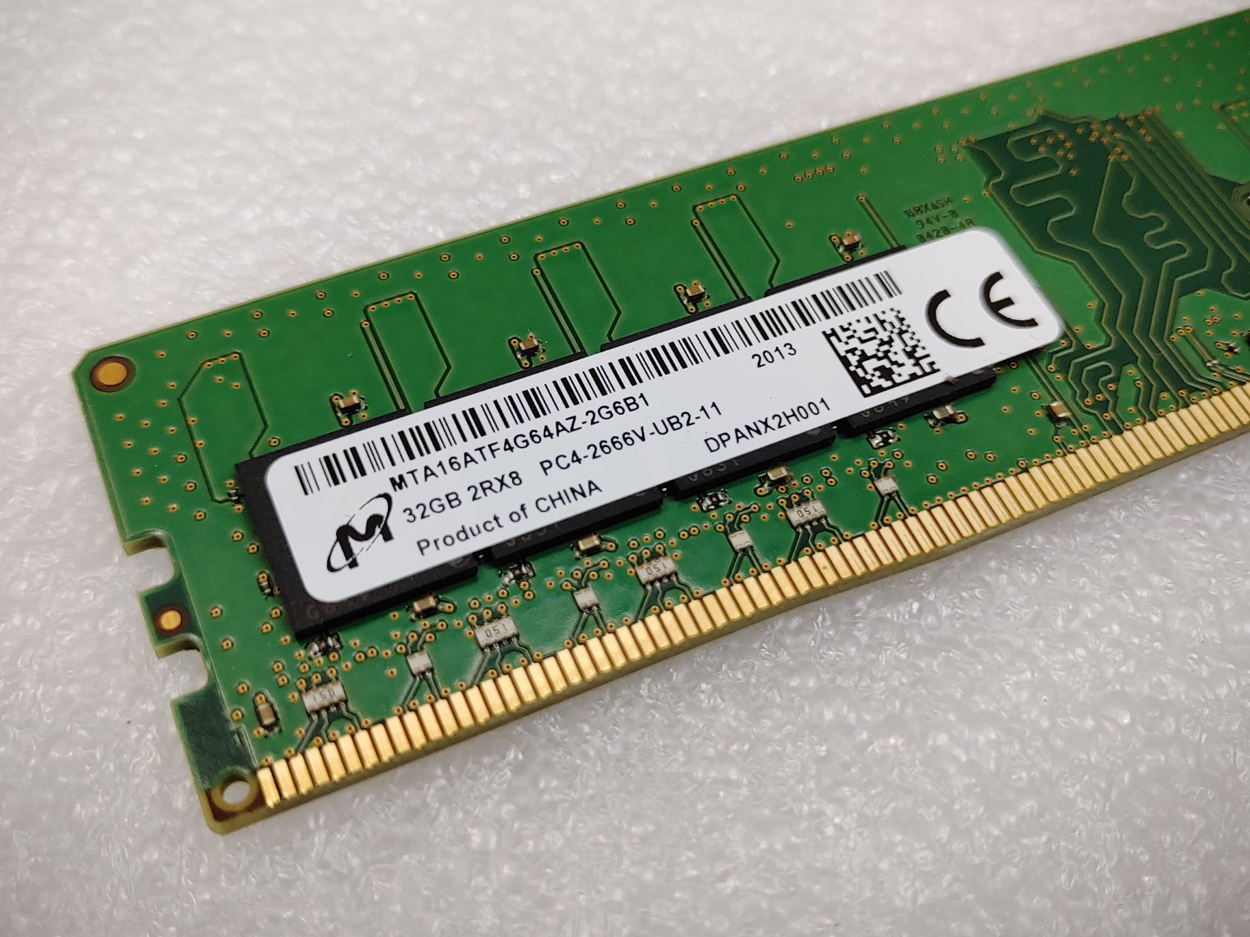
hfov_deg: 55.4
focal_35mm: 33
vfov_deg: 42.9
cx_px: 625
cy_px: 468
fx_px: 1192
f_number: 1.8
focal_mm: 4.36
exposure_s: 1/206
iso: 50
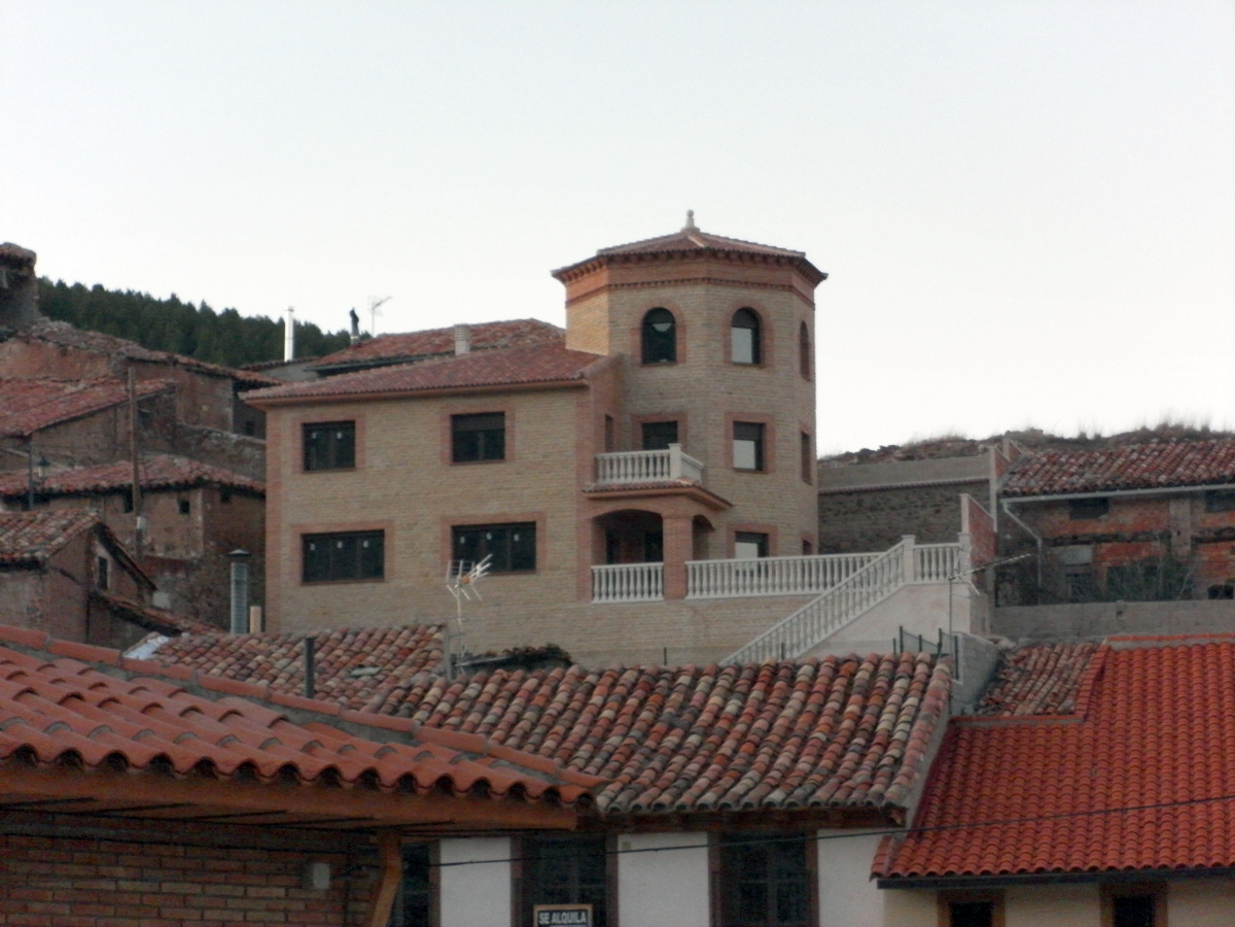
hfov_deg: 17.9
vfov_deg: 13.5
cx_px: 618
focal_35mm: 110
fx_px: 3924
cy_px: 464
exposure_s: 1/100
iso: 320
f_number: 5.9
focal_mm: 19.6
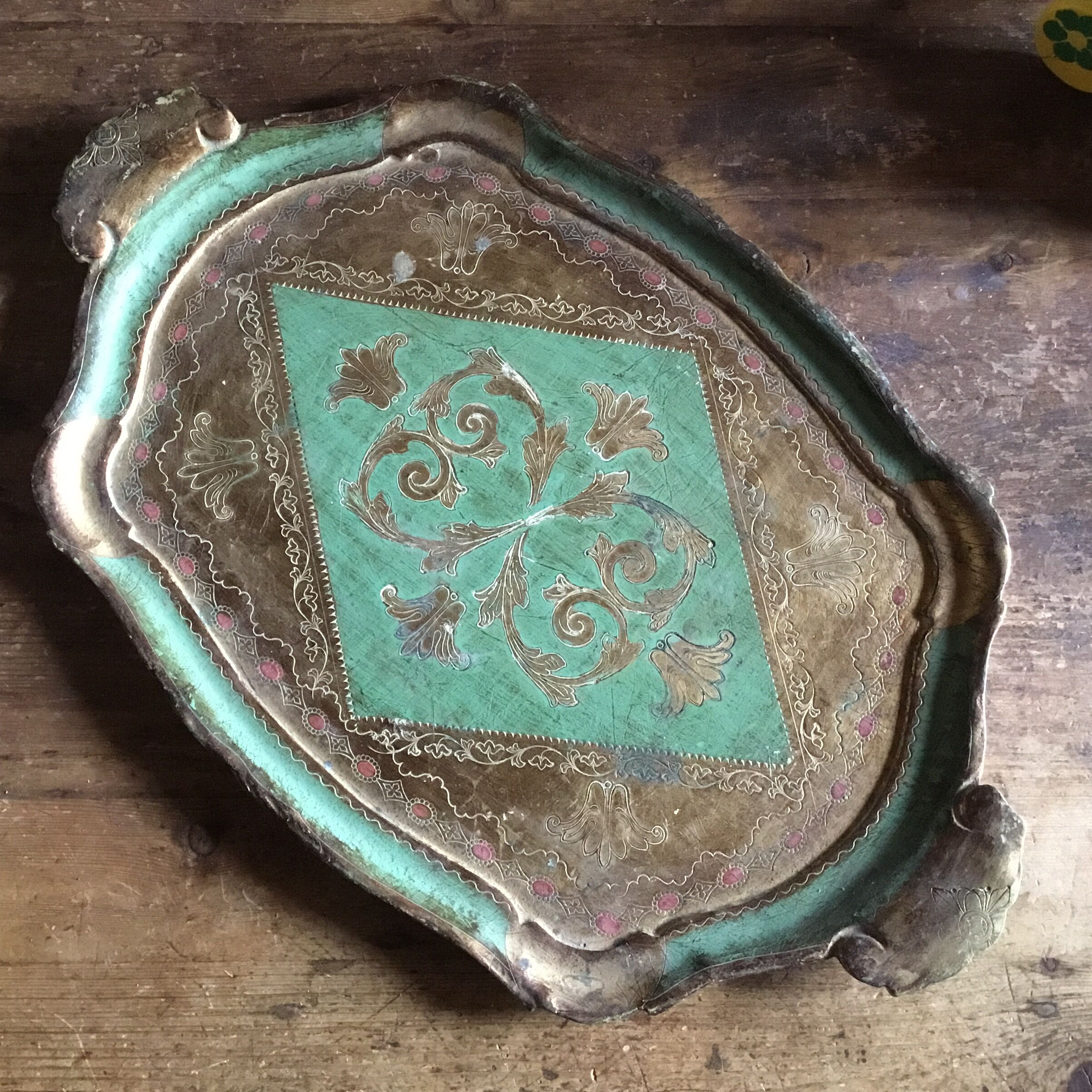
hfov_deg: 44.9
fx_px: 1321
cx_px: 493
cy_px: 544
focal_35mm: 37
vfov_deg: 44.9
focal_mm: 3.3
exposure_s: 1/17
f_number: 2.4
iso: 250
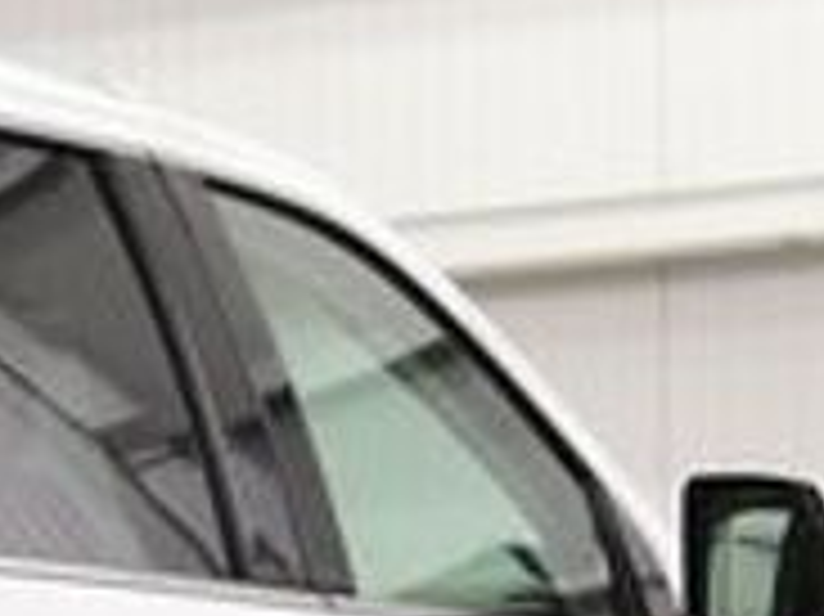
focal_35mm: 291
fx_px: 6922
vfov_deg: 5.1
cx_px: -950
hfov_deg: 6.6
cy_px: 991
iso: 1400
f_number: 8
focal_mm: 36
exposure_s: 1/60
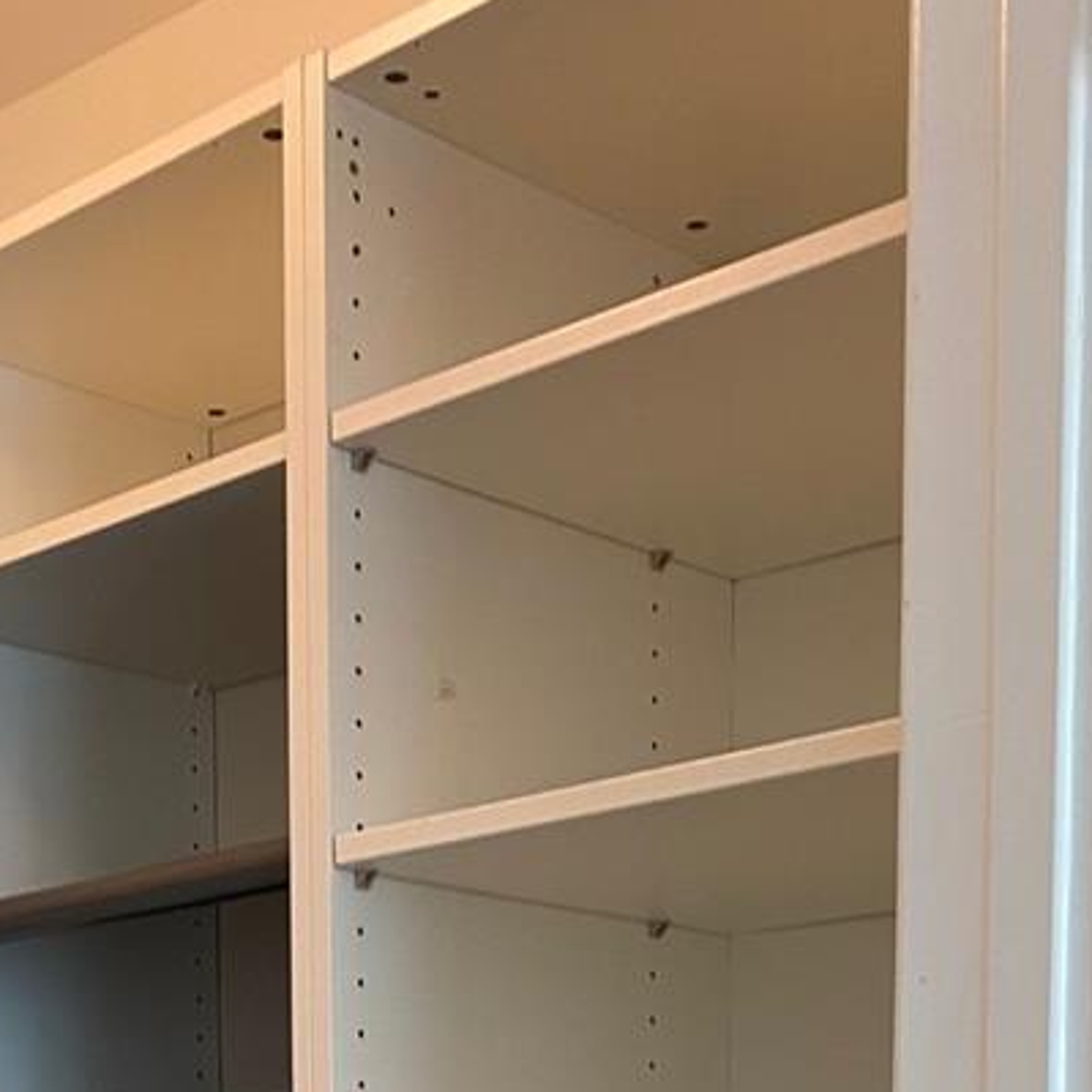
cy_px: 1540
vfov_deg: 21.7
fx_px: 2463
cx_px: 330
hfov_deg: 24.8
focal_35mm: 69
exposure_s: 1/60
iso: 100
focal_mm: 4.25
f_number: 1.8
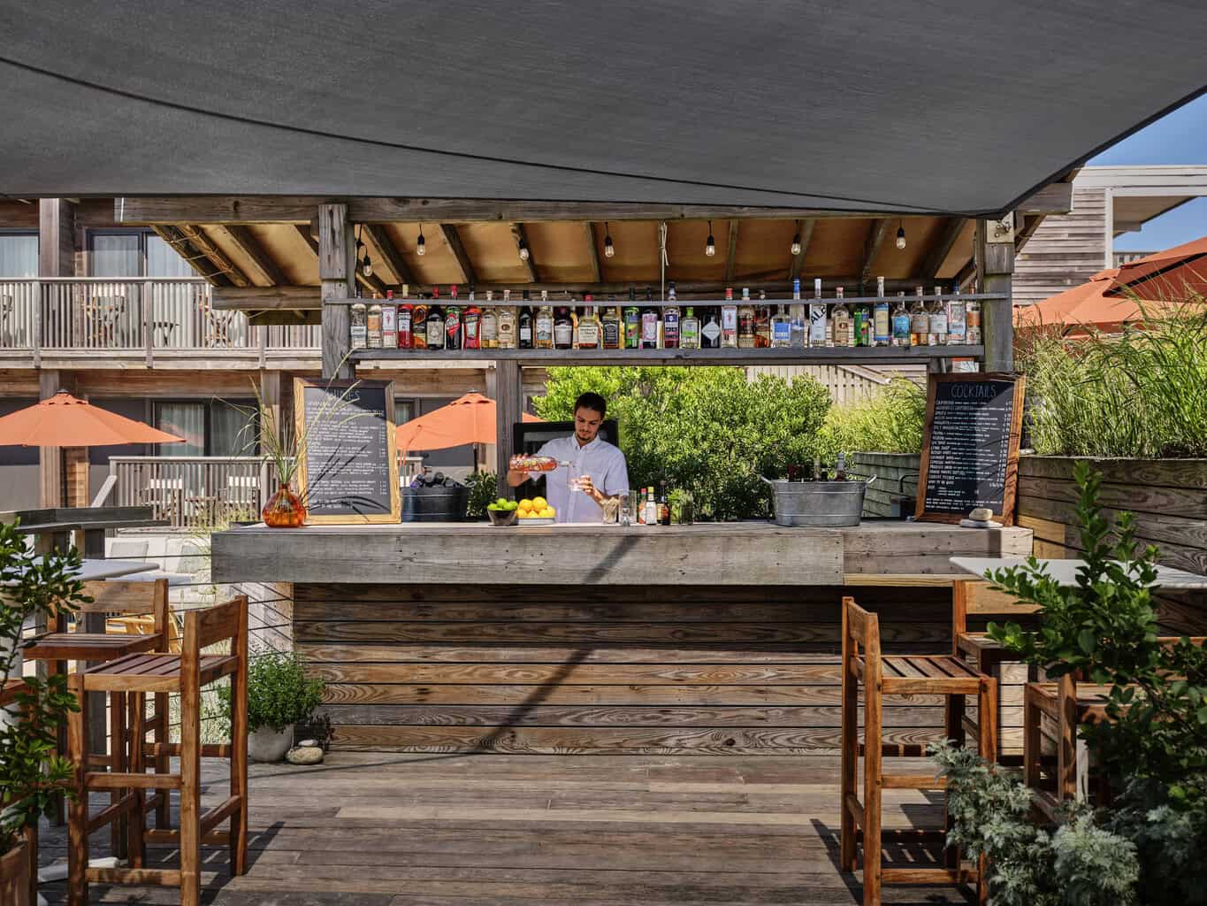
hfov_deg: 49.0
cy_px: 453
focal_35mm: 38
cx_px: 604
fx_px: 1325
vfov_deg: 37.7
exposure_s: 1/160
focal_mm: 48.2
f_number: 6.4
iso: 100
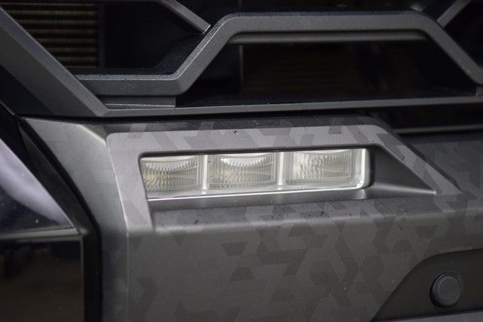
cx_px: 242
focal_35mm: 105
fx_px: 1409
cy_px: 161
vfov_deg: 13.0
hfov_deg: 19.5
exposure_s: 1/80
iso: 1600
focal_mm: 70
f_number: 2.8
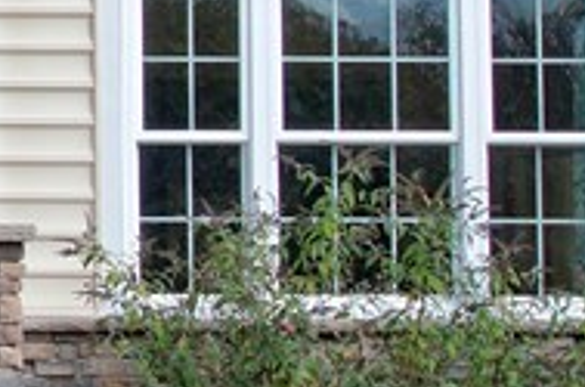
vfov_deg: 9.3
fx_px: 2381
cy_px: 189
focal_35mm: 147
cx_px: -551
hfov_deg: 12.5
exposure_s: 1/160
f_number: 5.6
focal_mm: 17
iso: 100
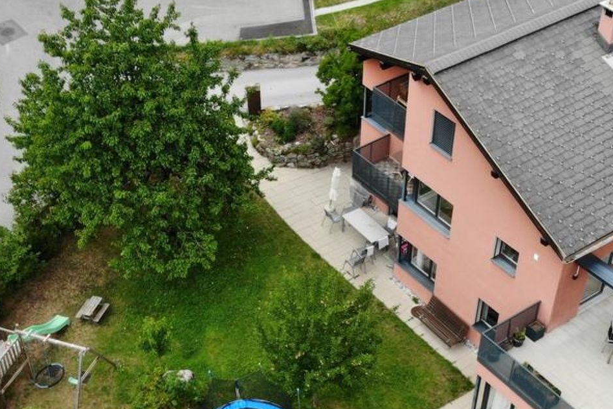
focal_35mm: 54
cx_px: 334
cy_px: 338
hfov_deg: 36.9
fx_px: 919
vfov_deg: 24.6
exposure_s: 1/45.7
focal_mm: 4.5
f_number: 2.8
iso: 106
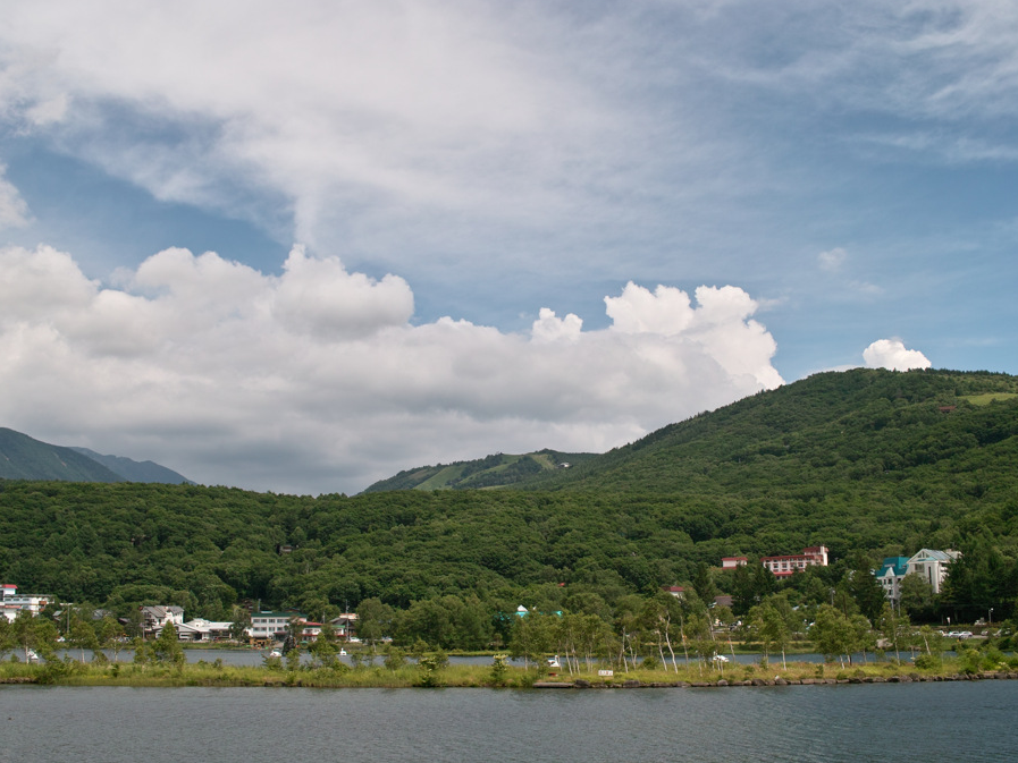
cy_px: 380
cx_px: 487
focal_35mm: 45
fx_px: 1324
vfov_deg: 32.2
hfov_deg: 42.1
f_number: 7.1
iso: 100
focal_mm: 24.2
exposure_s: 1/320
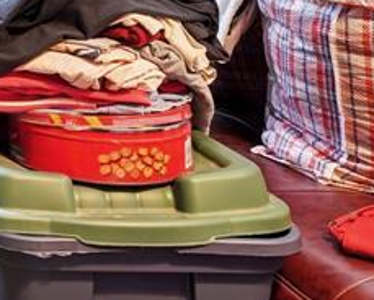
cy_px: -137
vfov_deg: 20.0
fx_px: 743
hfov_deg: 21.7
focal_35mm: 67
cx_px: -240
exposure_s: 1/6
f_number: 6.3
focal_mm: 16
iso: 400
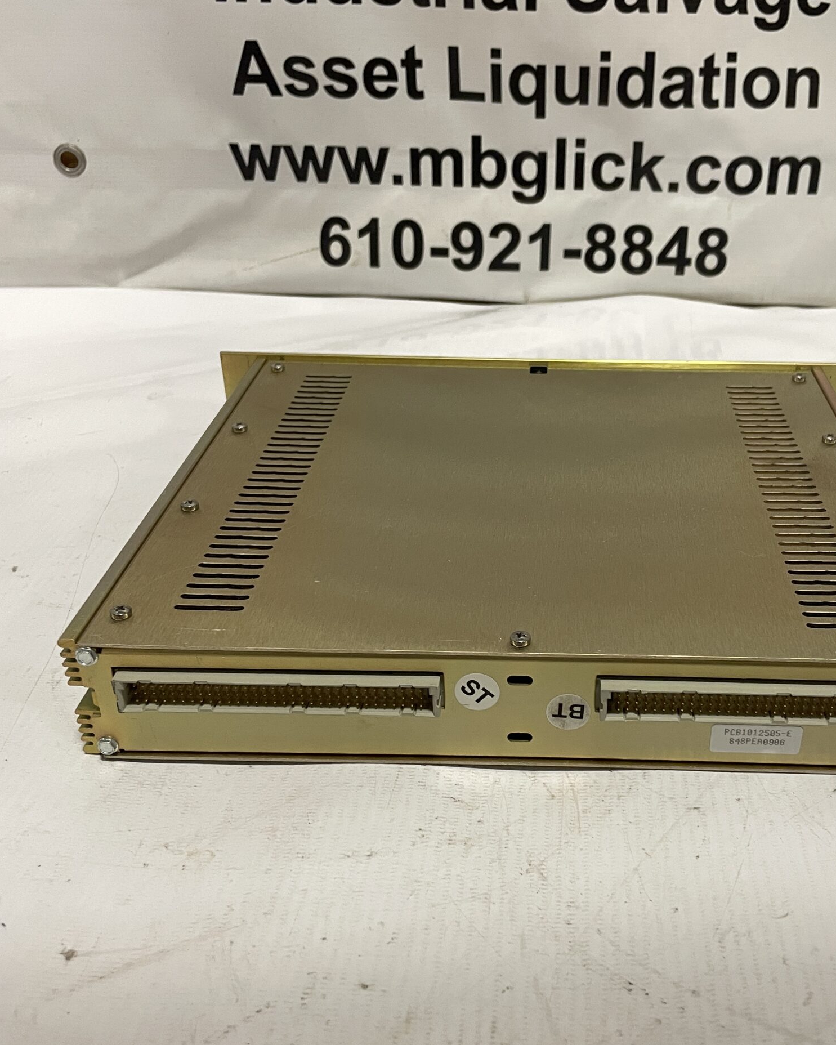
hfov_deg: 41.9
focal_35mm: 35
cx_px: 528
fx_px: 1082
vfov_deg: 51.4
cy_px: 591
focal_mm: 4.2
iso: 125
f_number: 1.6
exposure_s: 1/60
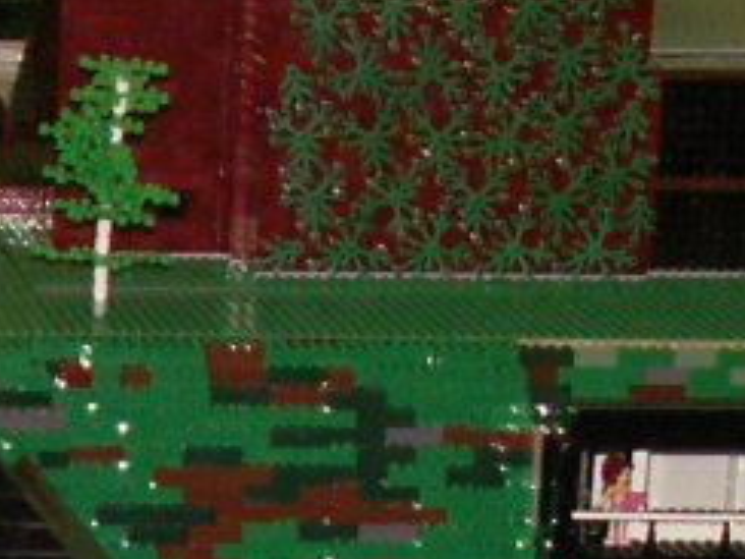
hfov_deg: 9.1
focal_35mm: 196
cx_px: -997
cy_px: 990
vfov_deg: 7.4
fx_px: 4218
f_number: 2.8
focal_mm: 5.86
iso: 160
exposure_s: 1/60
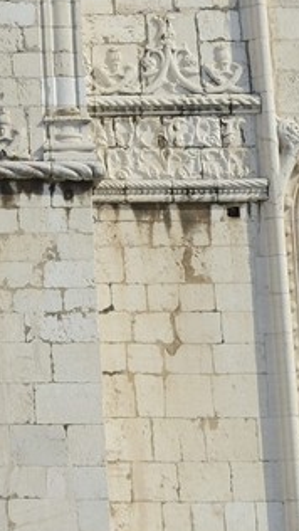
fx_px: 3281
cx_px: -301
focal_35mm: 233
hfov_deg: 5.1
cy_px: -637
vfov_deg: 8.6
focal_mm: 44
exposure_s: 1/250
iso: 200
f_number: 14
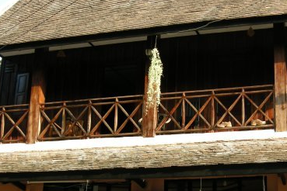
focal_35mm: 65
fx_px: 518
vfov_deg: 20.7
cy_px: 155
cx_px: 230
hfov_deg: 30.2
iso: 64
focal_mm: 7.5
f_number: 3.8
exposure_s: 1/90.3
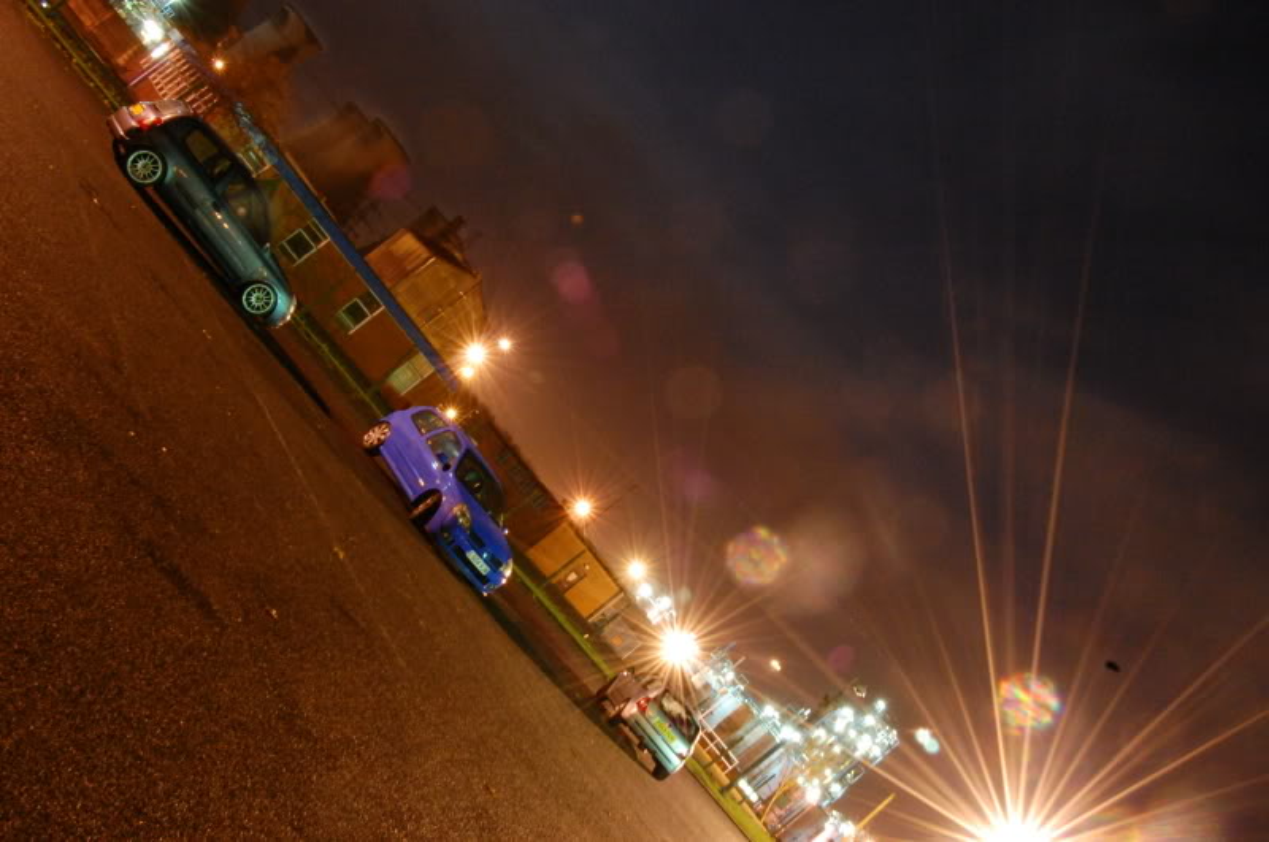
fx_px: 1214
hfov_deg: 55.2
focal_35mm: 34
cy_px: 421
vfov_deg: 38.3
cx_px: 634
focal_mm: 23
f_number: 25
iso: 1600
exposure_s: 20
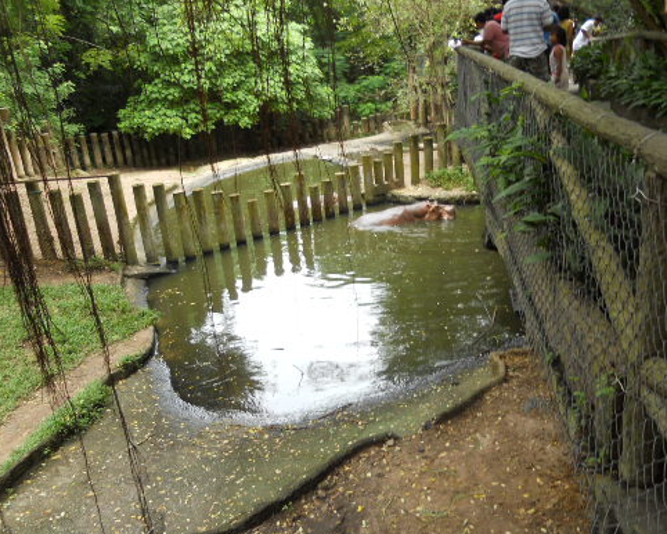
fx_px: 691
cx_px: 358
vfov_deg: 42.2
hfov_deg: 51.5
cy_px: 275
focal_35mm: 35
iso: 80
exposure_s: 1/80
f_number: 3.2
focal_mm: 4.9
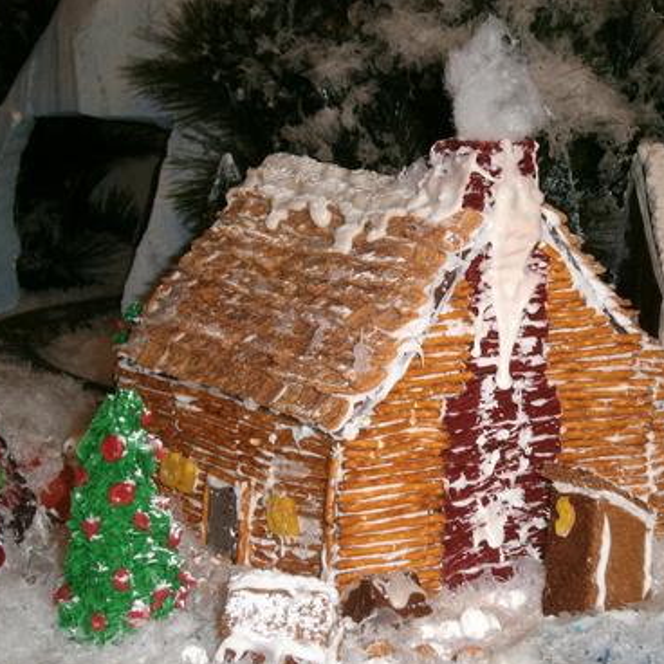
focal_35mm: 72
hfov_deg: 23.9
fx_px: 1563
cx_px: 428
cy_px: 335
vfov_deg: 24.0
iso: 125
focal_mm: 10.7
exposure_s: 1/50
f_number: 3.9
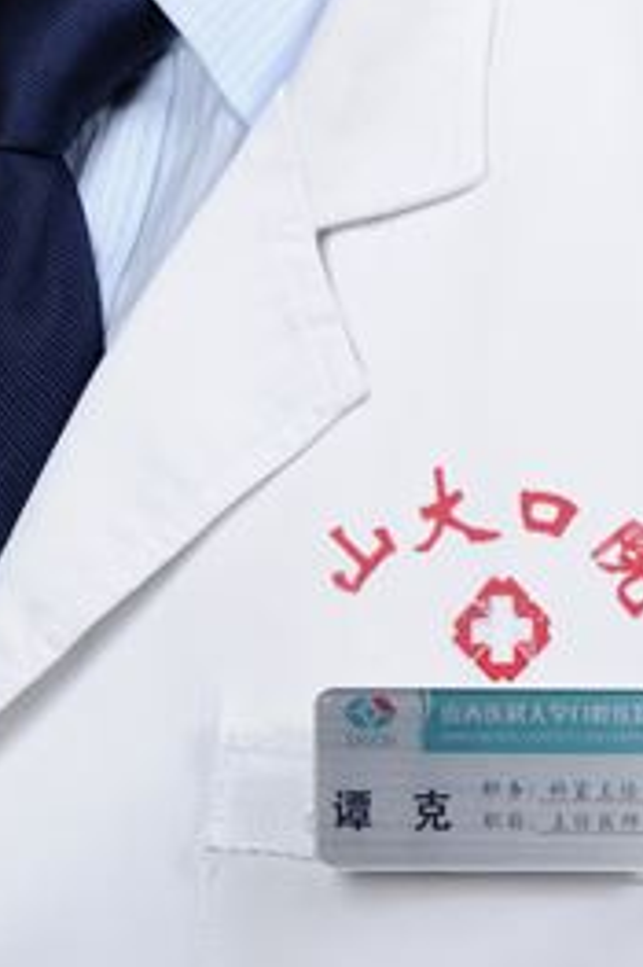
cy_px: -191
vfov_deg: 7.7
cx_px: 156
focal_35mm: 267
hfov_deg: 5.1
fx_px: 7162
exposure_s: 1/80
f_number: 8
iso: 200
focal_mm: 56
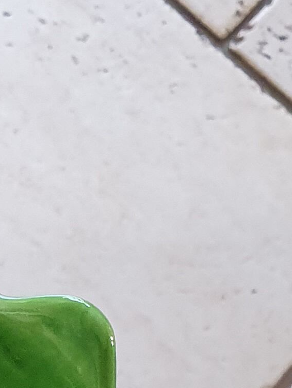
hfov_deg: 9.5
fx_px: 1562
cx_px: -405
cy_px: 674
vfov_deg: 13.0
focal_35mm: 139
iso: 250
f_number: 2.4
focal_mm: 4.32
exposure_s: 1/40
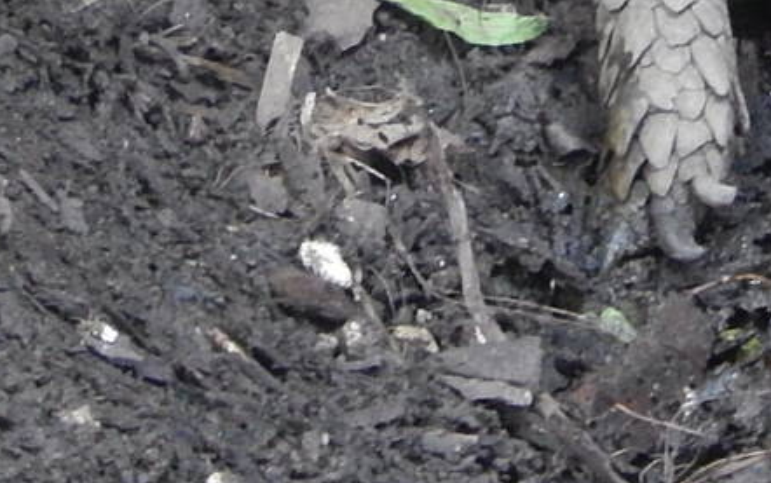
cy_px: -378
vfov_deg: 2.1
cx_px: 539
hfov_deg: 3.4
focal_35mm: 621
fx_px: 13059
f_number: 5.1
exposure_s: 1/15
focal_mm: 28.7
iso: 720
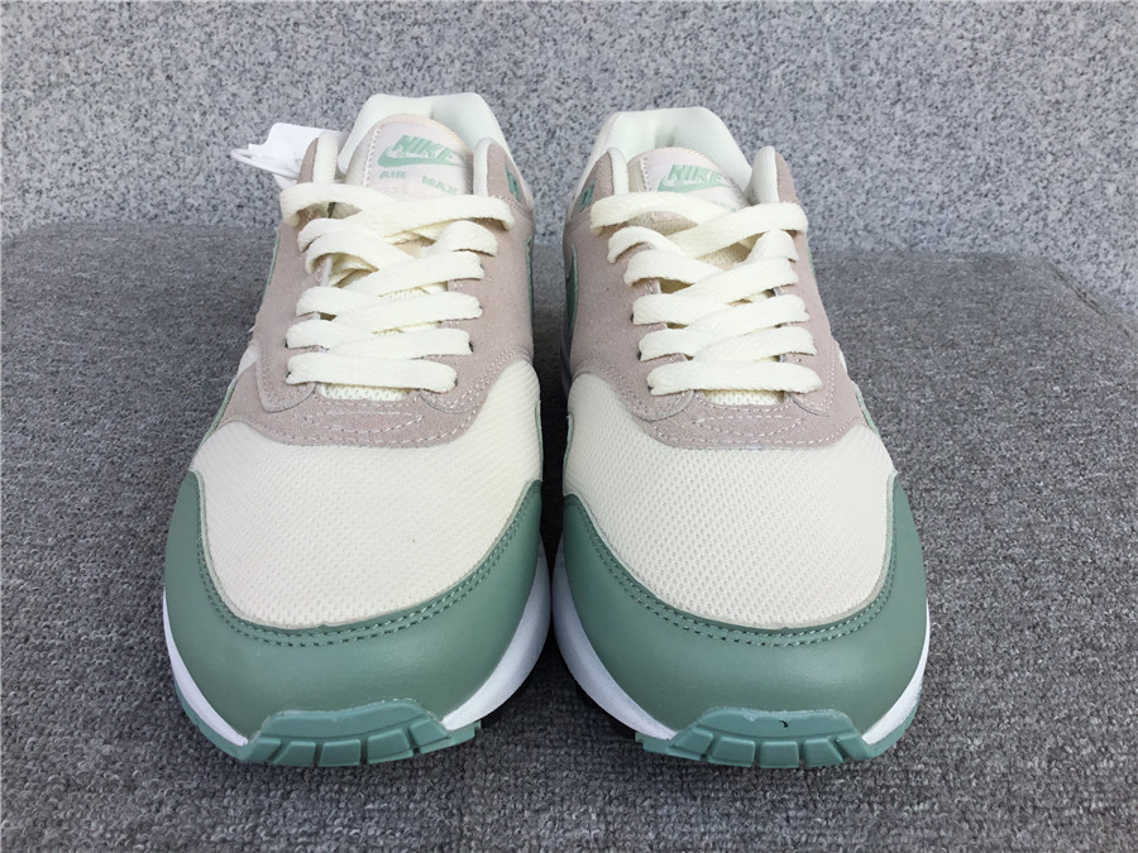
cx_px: 569
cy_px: 426
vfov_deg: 45.4
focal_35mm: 31
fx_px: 1019
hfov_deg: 58.4
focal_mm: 3.3
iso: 25
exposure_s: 1/547
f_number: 2.4
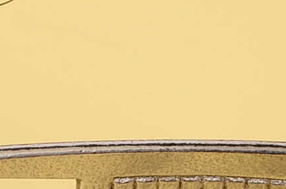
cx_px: -1
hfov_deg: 2.3
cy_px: 227
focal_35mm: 901
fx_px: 7138
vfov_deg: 1.5
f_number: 18
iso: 100
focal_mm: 105
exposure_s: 1/160
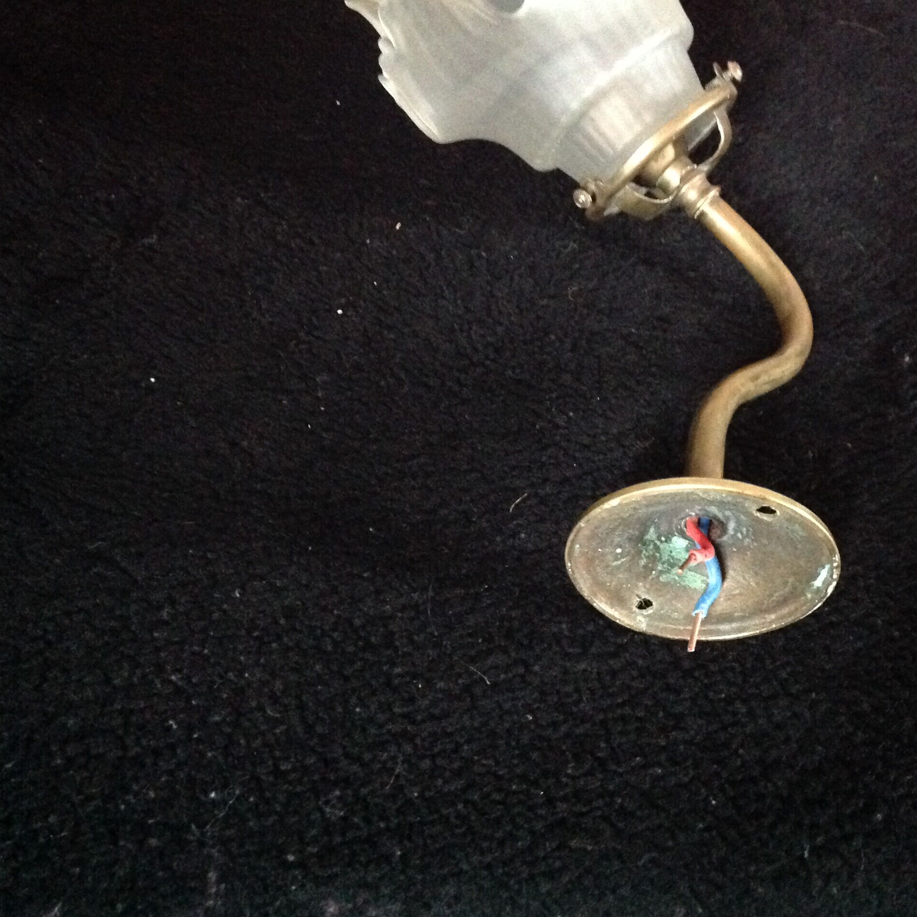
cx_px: 533
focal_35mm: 42
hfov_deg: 39.9
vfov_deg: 40.0
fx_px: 1259
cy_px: 465
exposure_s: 1/15
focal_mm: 4.28
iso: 800
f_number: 2.4
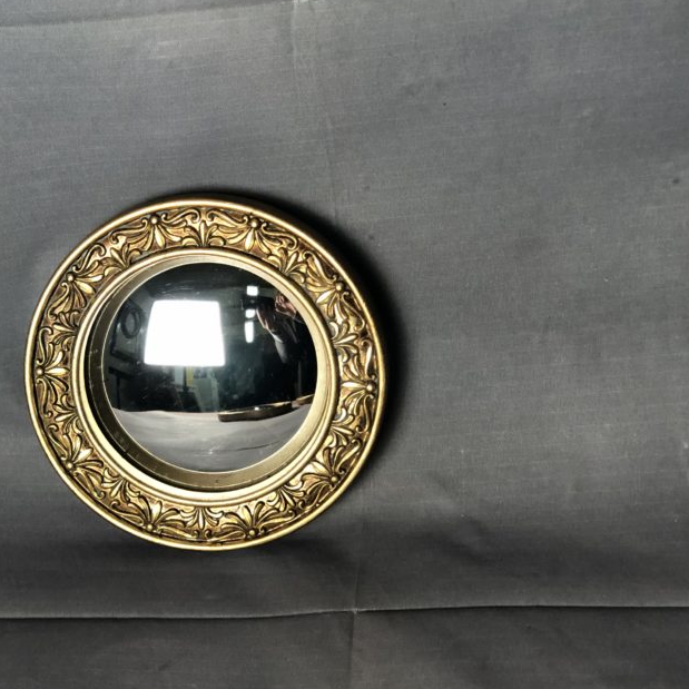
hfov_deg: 22.7
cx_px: 228
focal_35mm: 76
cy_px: 362
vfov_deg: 22.8
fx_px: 1711
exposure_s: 1/50
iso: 125
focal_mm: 6
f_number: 2.4
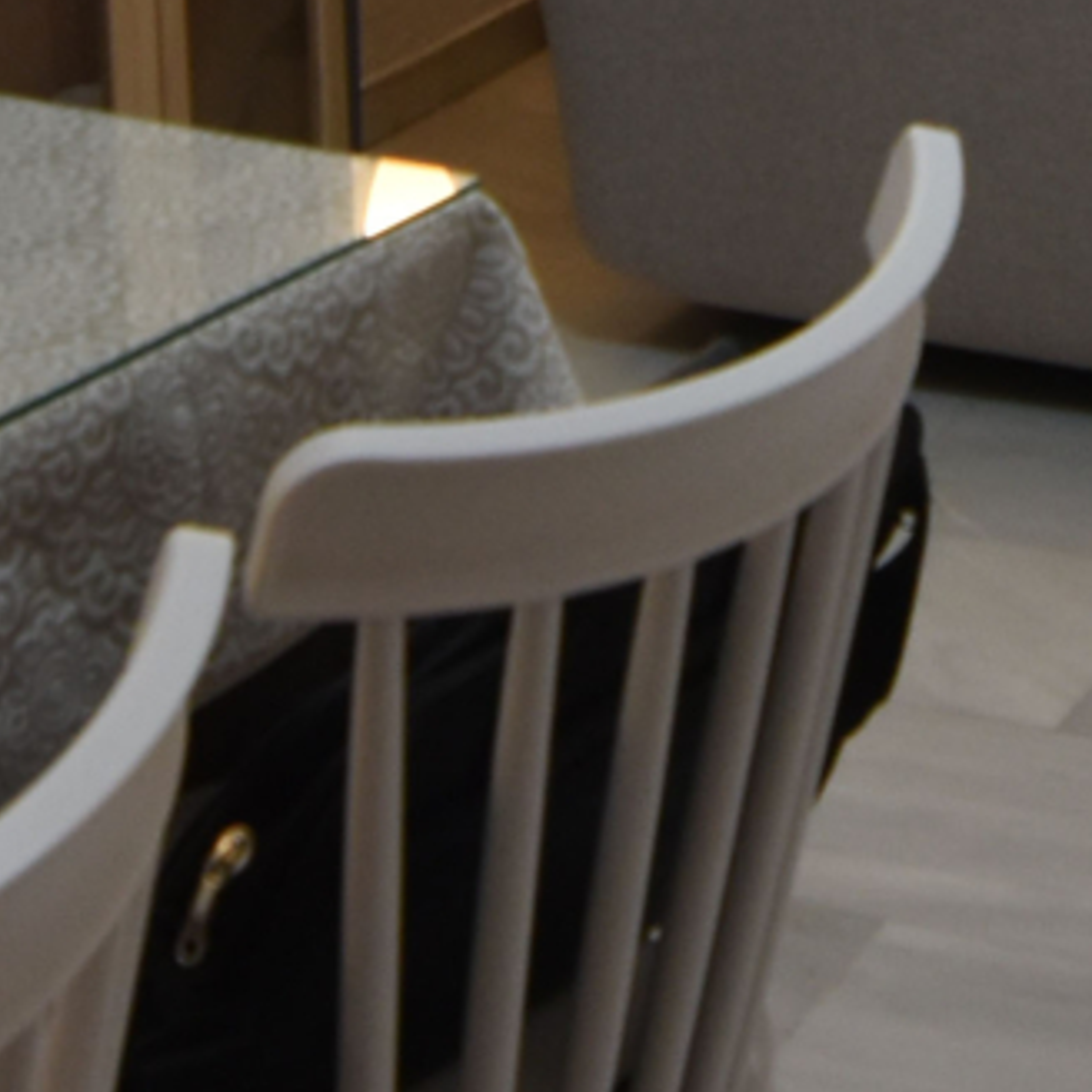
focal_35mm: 109
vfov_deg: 15.3
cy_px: -238
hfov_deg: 15.8
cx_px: 839
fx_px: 3901
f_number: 4
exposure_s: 1/60
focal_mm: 11
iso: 500
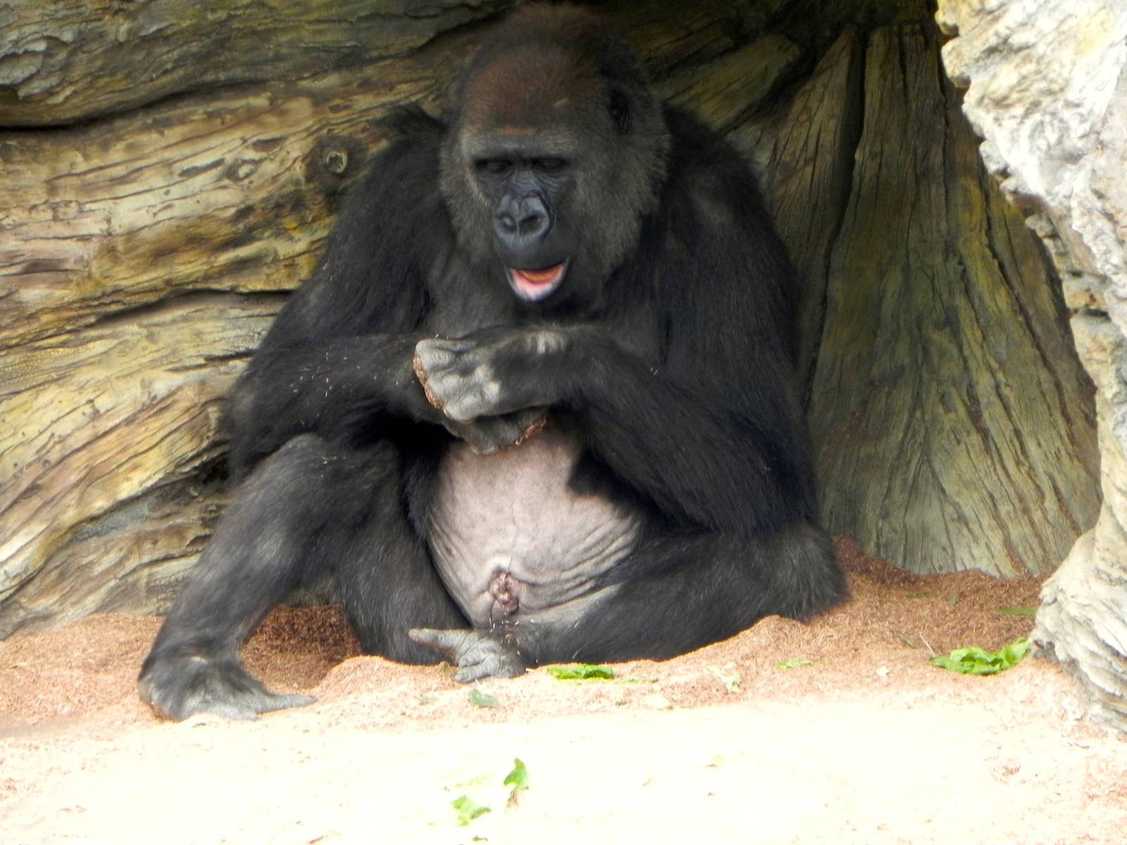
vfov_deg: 4.4
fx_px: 10972
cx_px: 564
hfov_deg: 5.9
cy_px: 422
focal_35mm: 337
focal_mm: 59.9
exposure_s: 1/25.8
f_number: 5
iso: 200
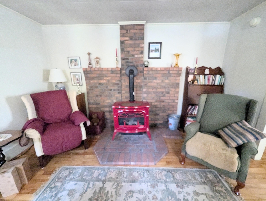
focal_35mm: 13
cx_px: 133
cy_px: 100
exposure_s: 1/27.3
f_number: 2.2
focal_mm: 1.95
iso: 2782
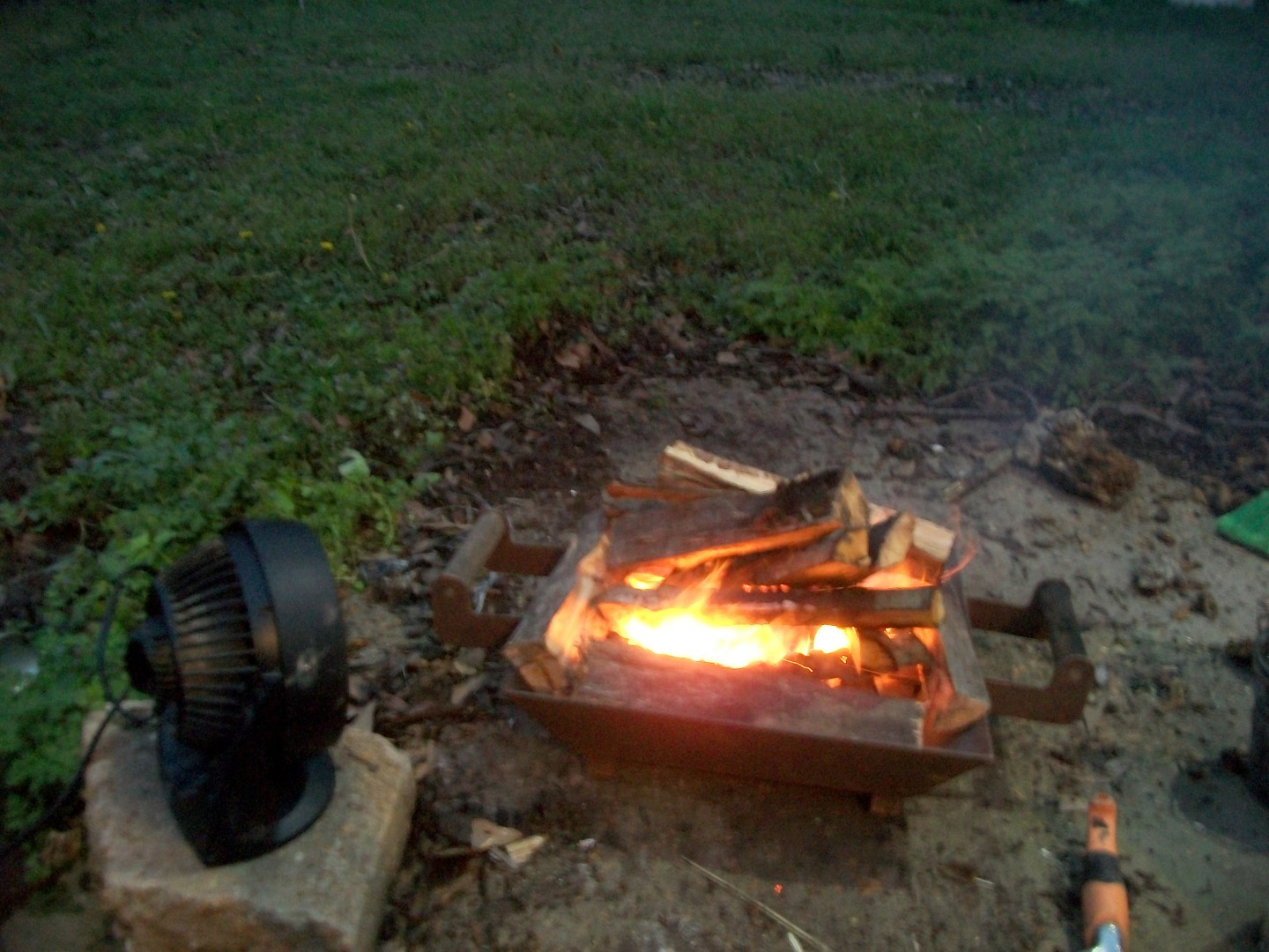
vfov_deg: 44.2
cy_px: 476
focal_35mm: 32
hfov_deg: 56.8
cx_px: 634
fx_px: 1173
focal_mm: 5.7
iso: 220
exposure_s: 1/4
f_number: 2.9
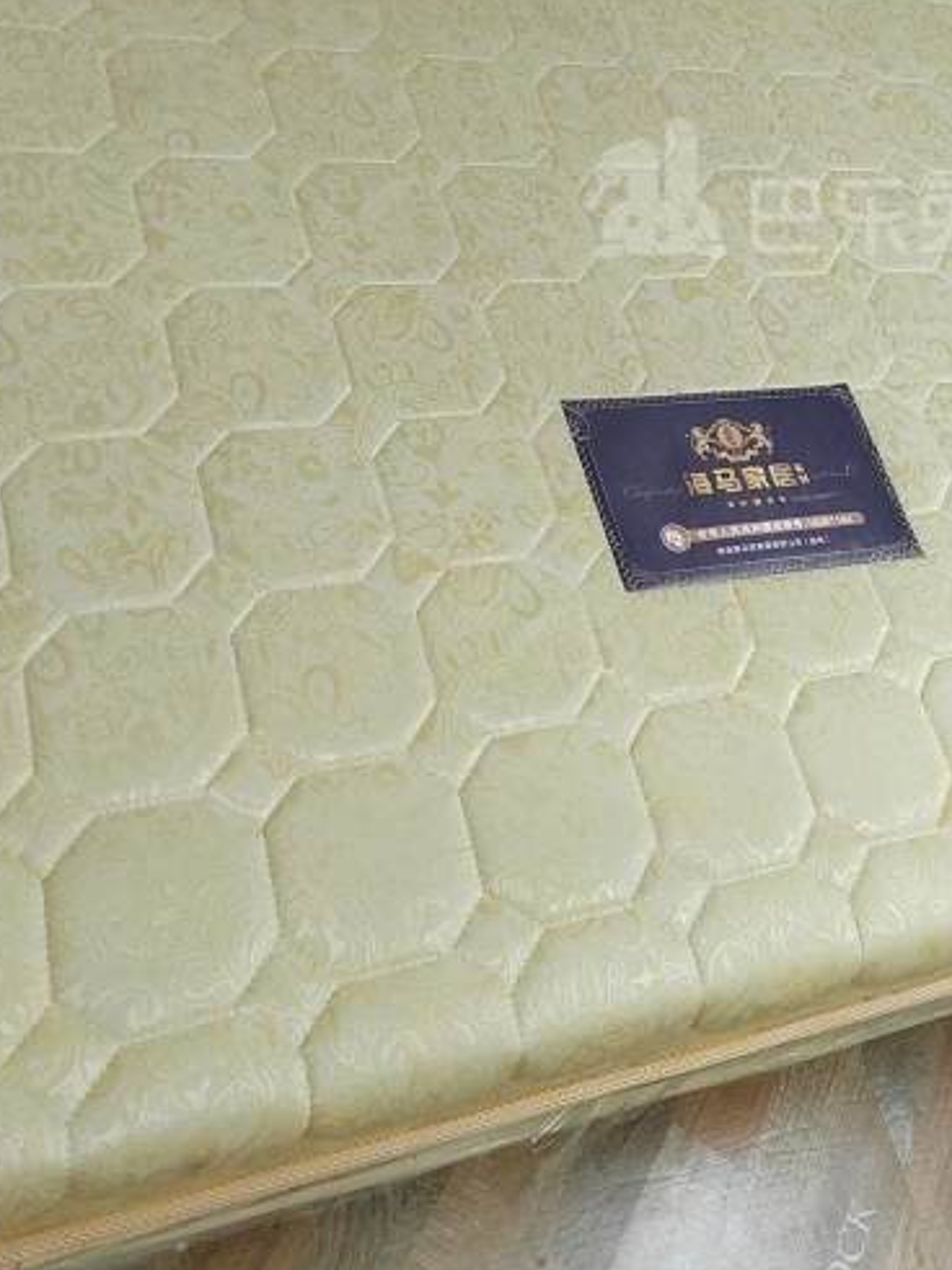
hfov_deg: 28.4
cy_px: 190
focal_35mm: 50
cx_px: 789
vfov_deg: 36.4
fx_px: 1834
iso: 1953
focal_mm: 5.52
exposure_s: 1/100
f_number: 1.9
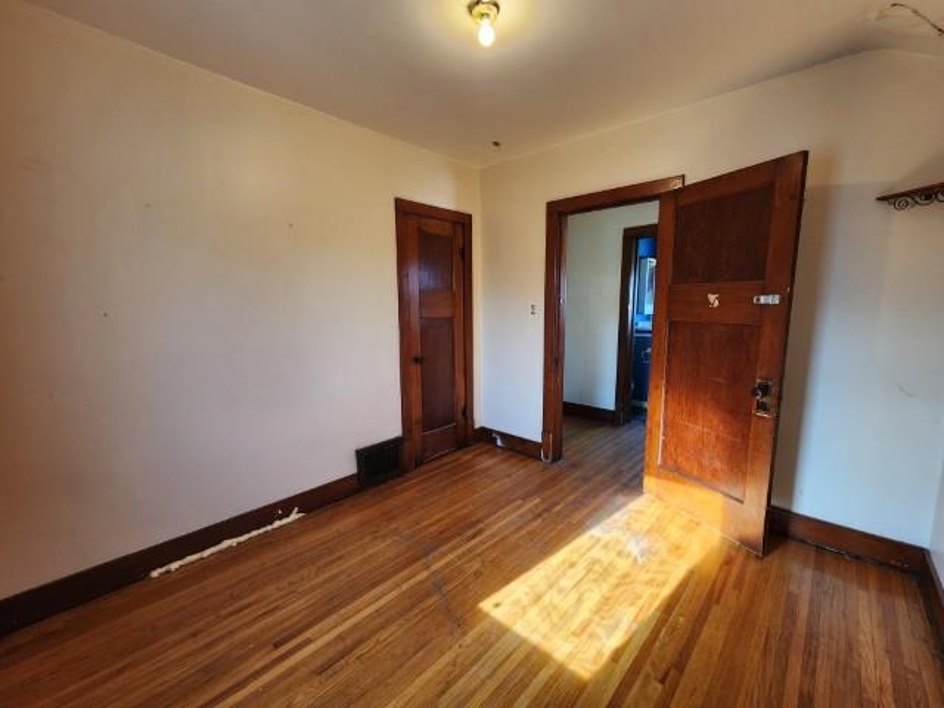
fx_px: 355
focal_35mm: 13
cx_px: 472
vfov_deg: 89.9
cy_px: 354
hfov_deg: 106.2
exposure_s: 1/60
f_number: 2.2
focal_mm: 2.2
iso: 200
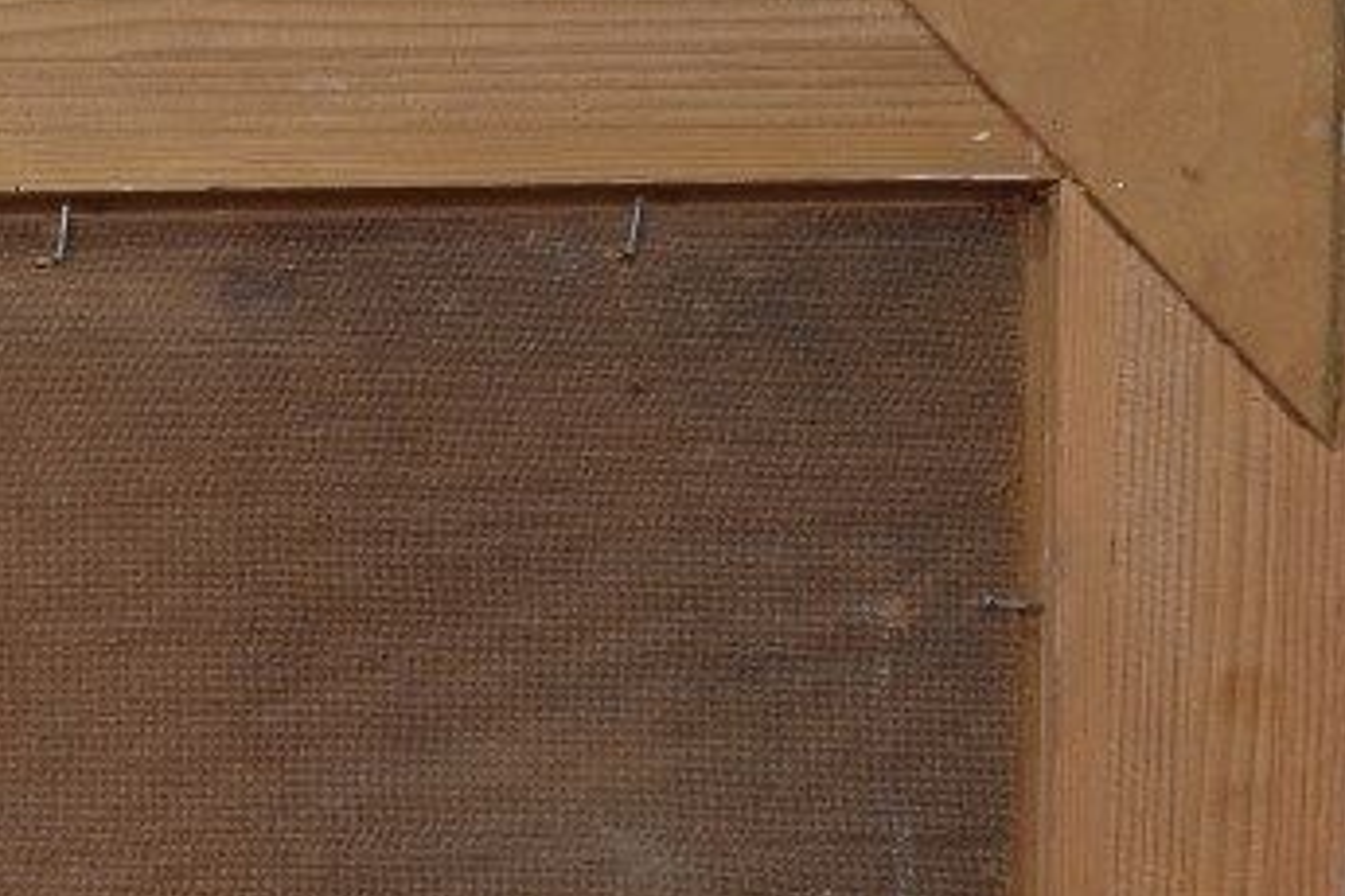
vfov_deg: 10.3
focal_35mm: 129
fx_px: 4819
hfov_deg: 15.4
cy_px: 1289
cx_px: -160
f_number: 4
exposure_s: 1/34
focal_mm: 23.5
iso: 500
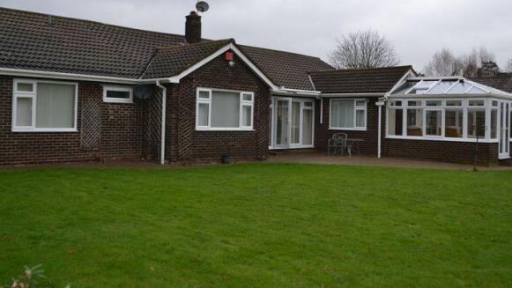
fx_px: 530
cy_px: 97
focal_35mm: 39
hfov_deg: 51.6
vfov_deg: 30.2
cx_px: 268
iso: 110
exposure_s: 1/125
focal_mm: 22
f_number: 4
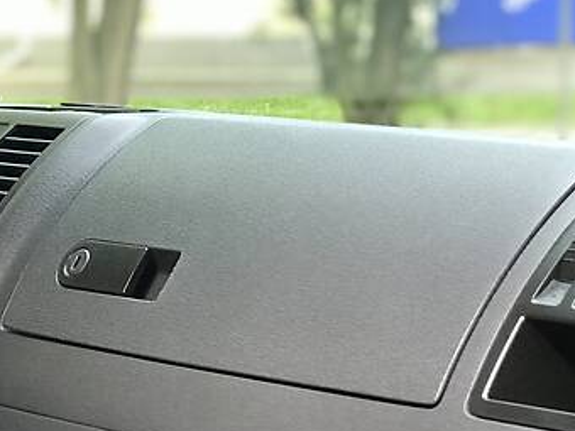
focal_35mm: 134
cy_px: 286
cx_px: -95
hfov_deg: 14.3
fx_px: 2226
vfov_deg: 11.1
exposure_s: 1/50
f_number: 2.8
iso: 160
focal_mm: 6.6
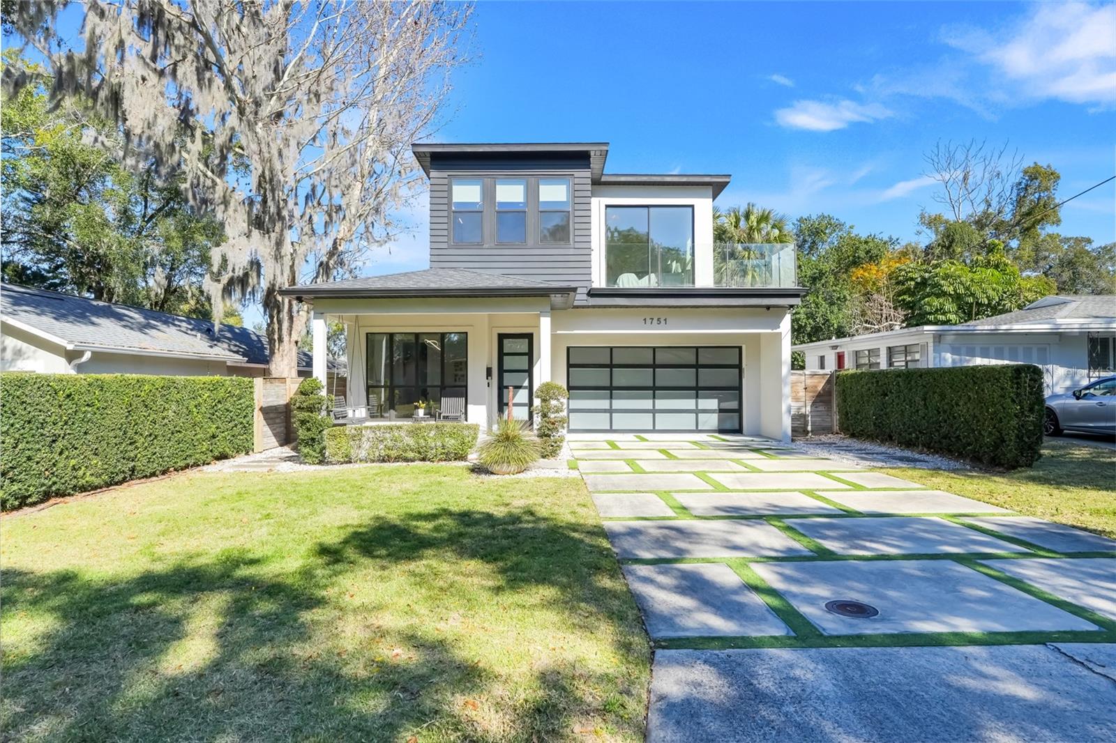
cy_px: 372
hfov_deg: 81.2
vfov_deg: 59.5
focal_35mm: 21
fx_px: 651
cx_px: 558
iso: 1250
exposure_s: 1/125
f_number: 9
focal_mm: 21
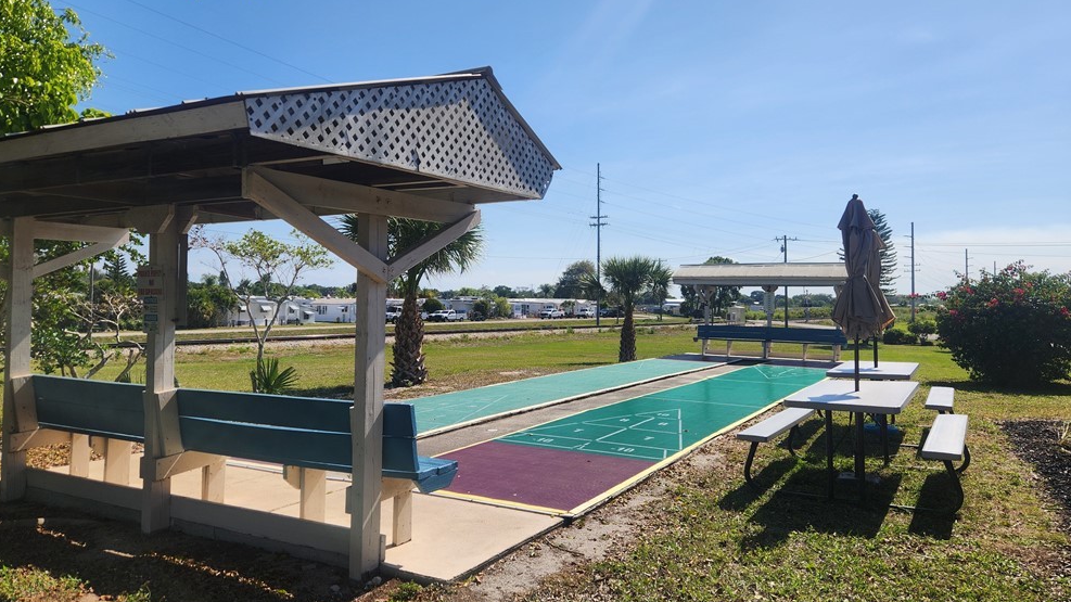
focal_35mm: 26
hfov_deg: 71.9
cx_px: 533
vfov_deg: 44.4
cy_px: 282
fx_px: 738
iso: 20
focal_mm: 5.4
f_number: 1.8
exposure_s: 1/2531
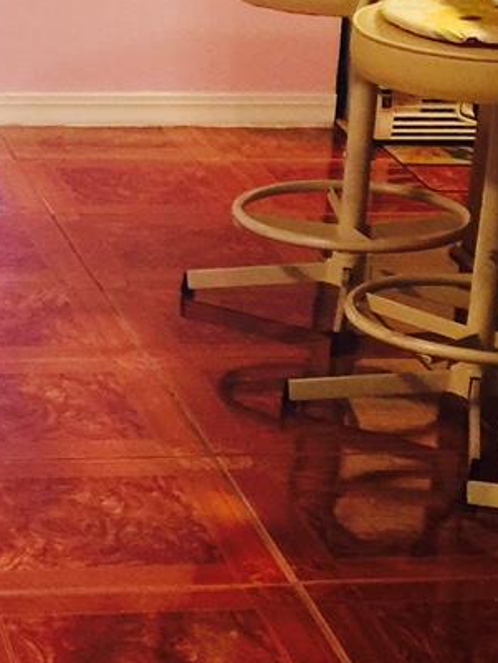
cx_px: 197
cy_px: 703
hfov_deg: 12.6
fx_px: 2262
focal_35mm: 118
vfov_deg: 16.3
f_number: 2.2
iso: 100
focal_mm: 4.15
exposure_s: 1/10
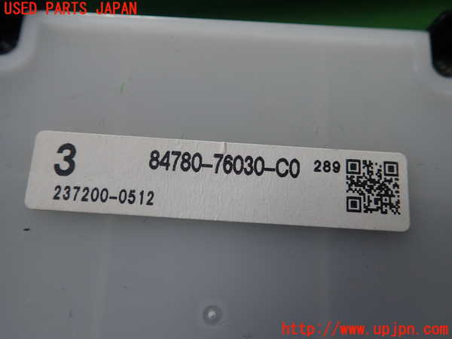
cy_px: 170
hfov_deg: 60.0
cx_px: 226
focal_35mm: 30
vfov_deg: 46.8
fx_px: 392
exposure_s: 1/125
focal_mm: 5.5
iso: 125
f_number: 2.3
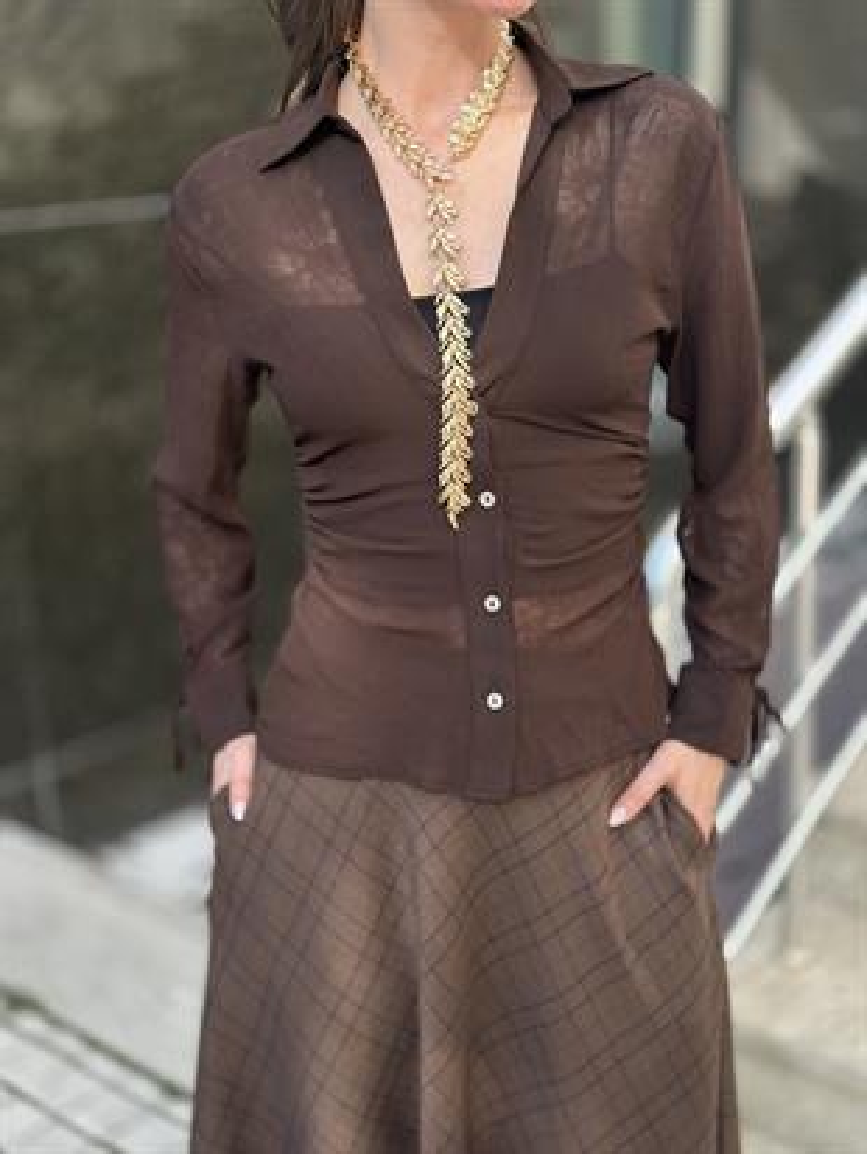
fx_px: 1602
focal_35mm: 48
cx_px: 434
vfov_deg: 39.6
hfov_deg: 30.3
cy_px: 577
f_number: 1.78
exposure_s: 1/541
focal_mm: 6.86
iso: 80
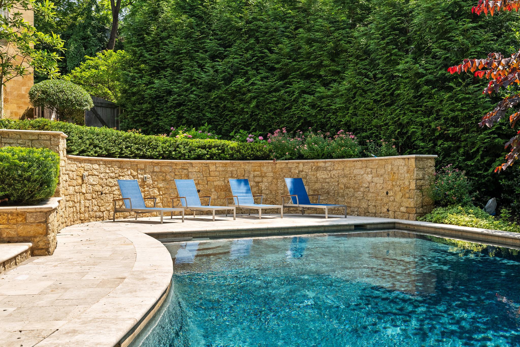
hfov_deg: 54.4
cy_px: 174
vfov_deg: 37.9
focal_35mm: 35
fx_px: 506
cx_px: 260
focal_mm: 35
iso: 200
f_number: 8
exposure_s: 1/250
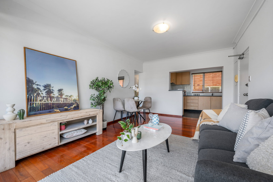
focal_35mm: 14
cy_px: 91
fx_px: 106
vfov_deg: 81.2
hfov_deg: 104.2
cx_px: 136
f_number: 11
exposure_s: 1/1.67
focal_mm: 14
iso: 100
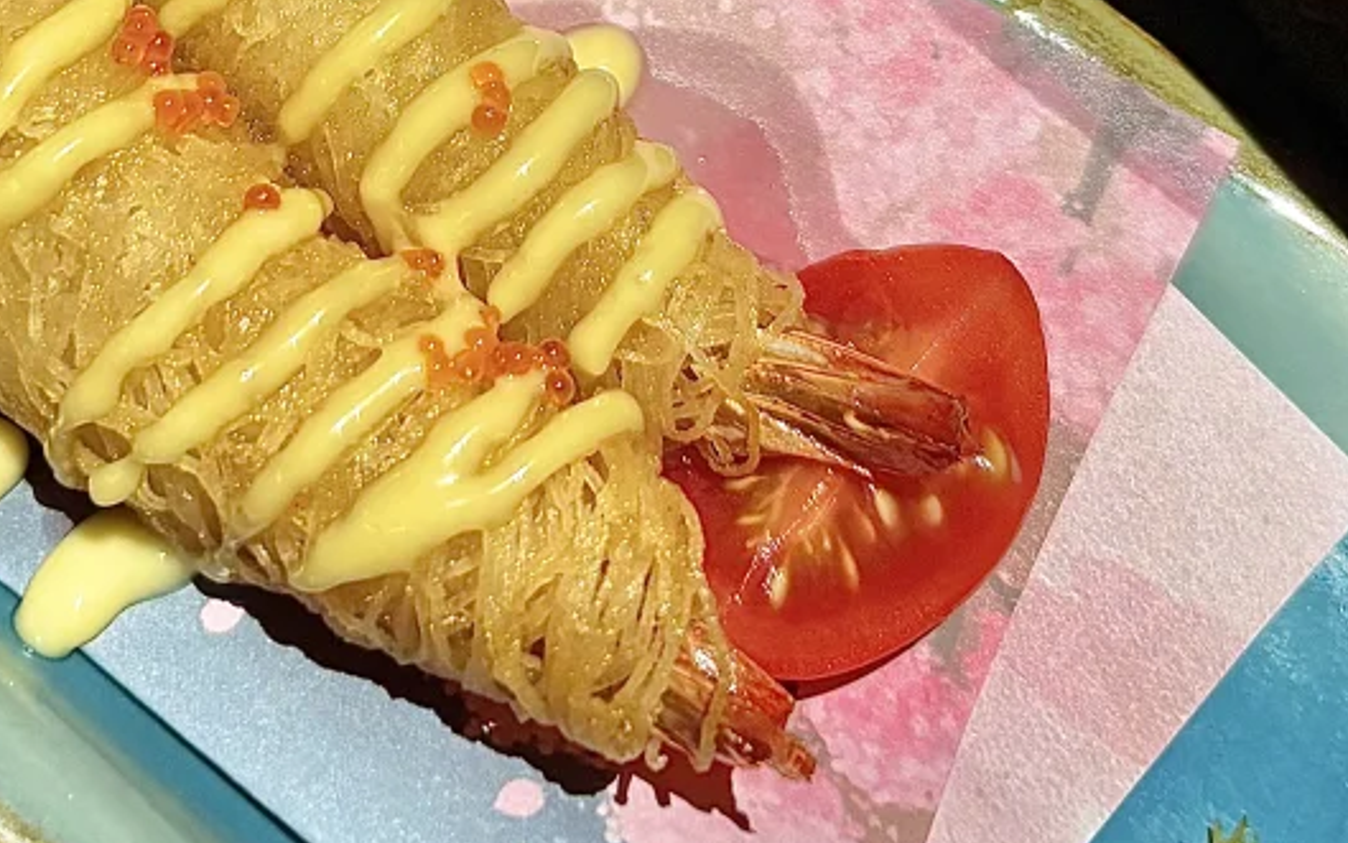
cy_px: -484
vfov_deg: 15.8
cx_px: 278
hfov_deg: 27.0
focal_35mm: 75
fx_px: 2756
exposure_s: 1/113
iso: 125
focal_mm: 5.96
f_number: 1.6
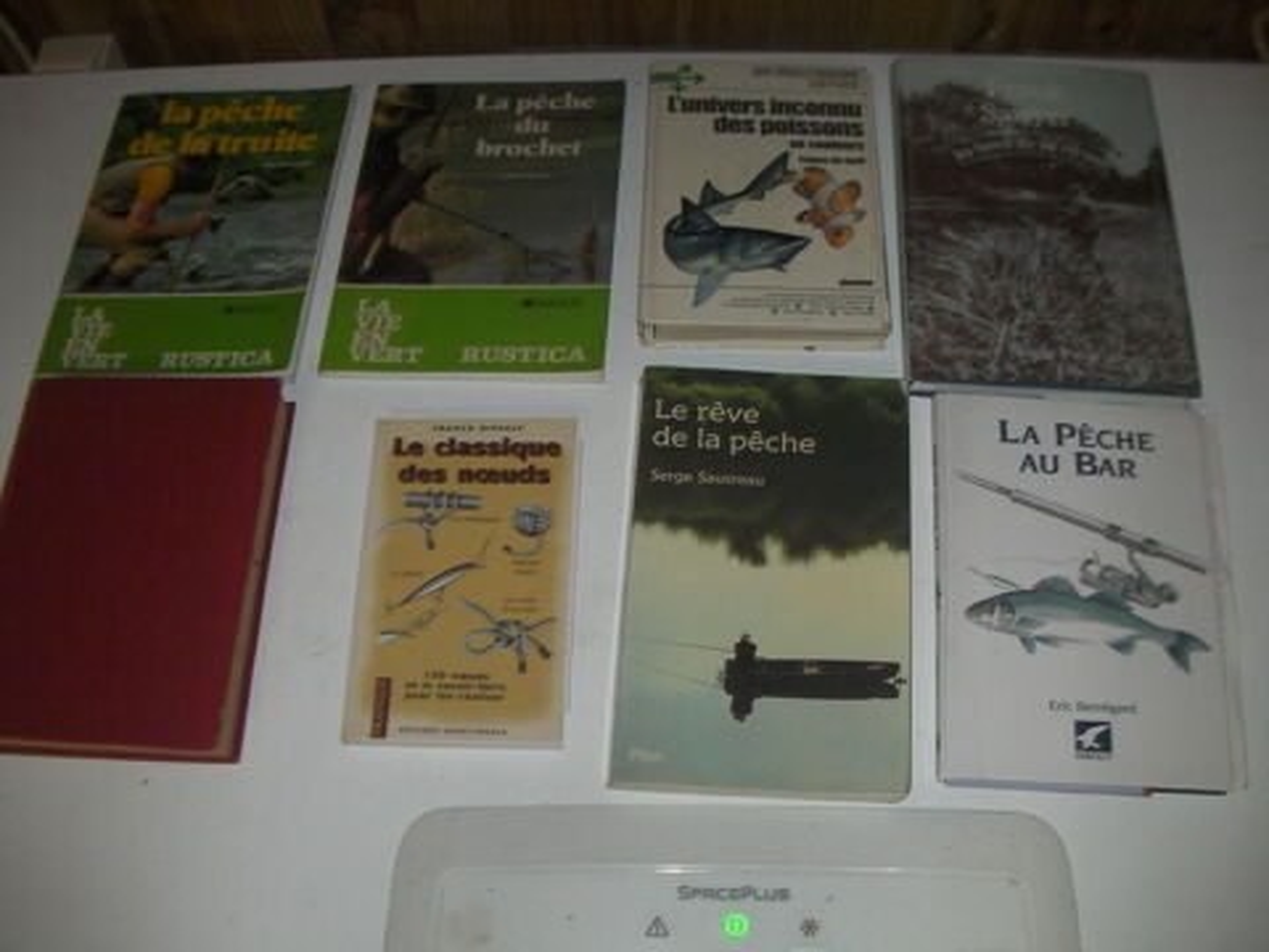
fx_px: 1393
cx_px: 634
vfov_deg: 37.7
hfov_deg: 49.0
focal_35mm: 38
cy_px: 476
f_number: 3.5
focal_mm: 6.3
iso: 200
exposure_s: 1/30
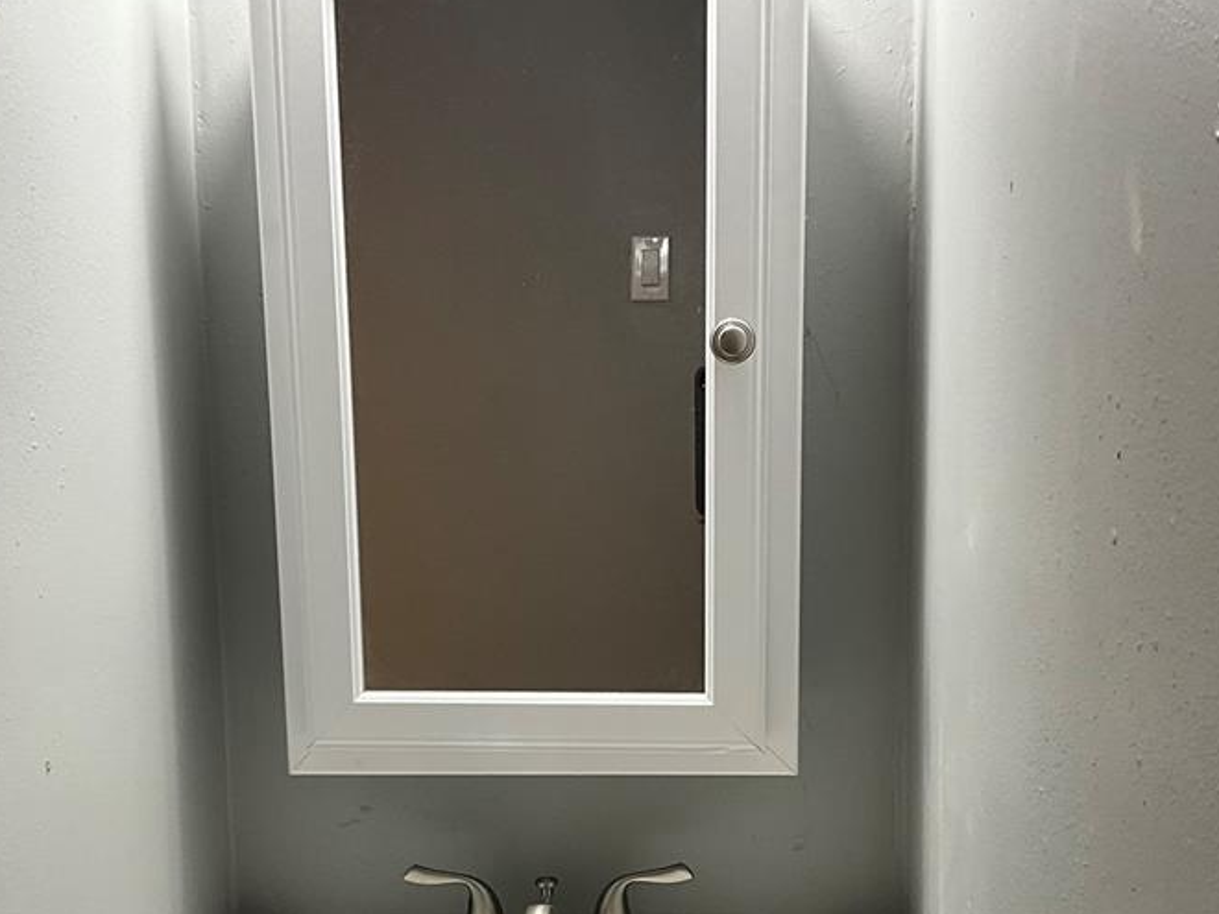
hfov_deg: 42.1
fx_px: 1585
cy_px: 656
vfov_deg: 31.7
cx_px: 567
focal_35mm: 45
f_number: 1.8
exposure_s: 1/60
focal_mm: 3
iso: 50
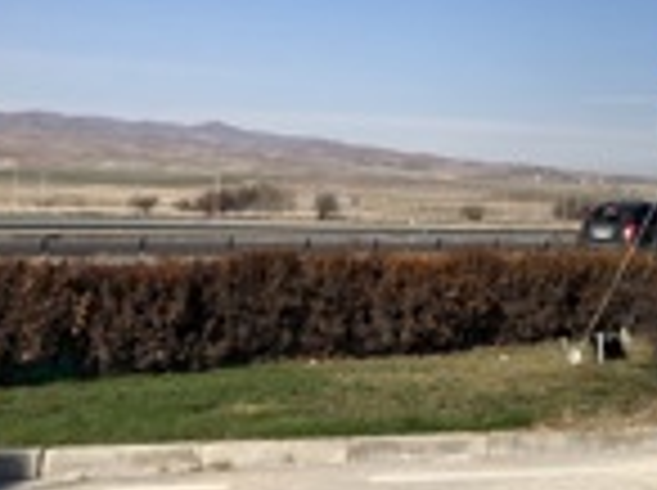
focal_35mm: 67
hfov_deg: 26.7
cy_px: 198
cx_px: 720
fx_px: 1270
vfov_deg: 21.8
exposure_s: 1/2825
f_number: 1.8
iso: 25
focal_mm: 3.99
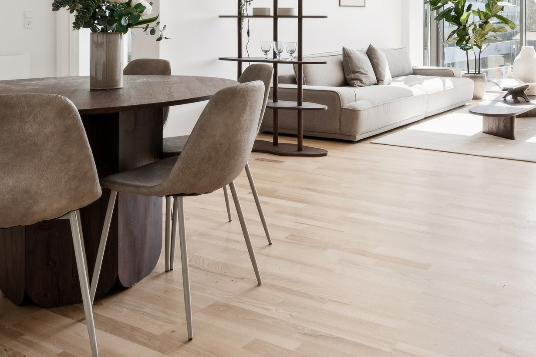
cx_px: 423
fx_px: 581
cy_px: 12
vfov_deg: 31.9
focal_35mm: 39
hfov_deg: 47.1
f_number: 13
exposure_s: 1/60
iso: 400
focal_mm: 16
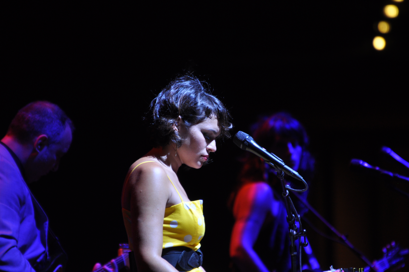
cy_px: 136
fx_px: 5106
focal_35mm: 450
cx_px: 204
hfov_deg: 4.6
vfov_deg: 3.0
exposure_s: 1/25
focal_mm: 300
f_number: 5.6
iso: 500
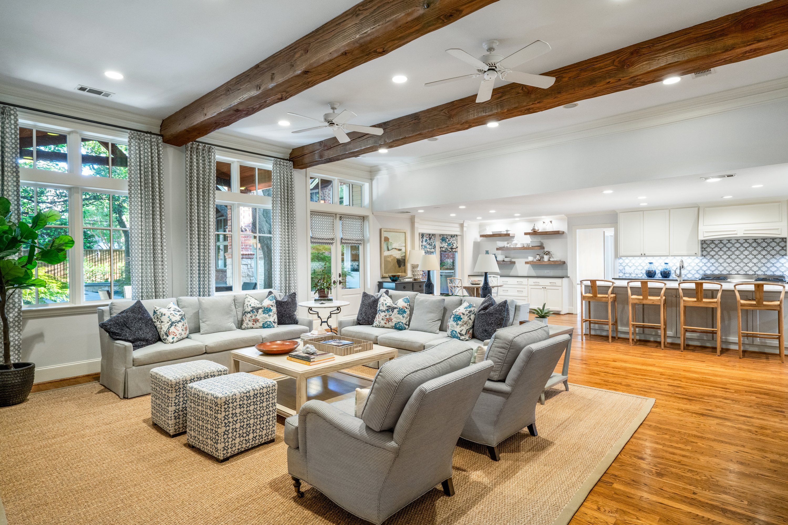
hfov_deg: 86.9
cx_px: 394
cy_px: 262
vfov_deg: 64.6
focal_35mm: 19
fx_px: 416
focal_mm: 19
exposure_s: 1/10
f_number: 5.6
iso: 800
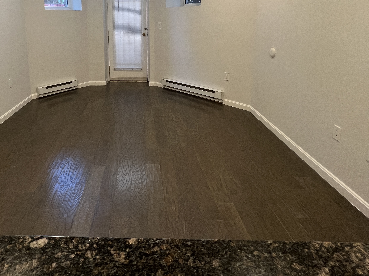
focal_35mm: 21
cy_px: 56
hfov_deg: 77.2
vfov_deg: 58.6
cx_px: 133
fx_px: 224
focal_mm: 1.57
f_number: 1.8
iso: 125
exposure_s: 1/60
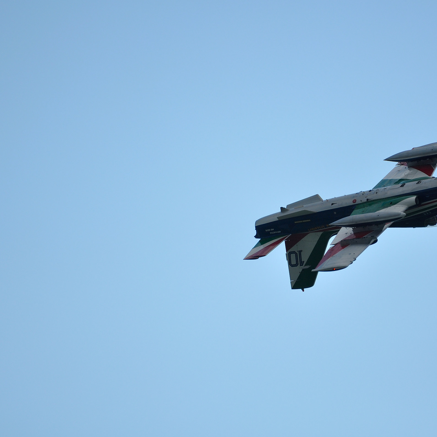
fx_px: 8227
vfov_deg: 3.0
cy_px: 218
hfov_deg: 3.0
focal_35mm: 576
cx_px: 273
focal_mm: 300
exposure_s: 1/1250
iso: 200
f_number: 6.3
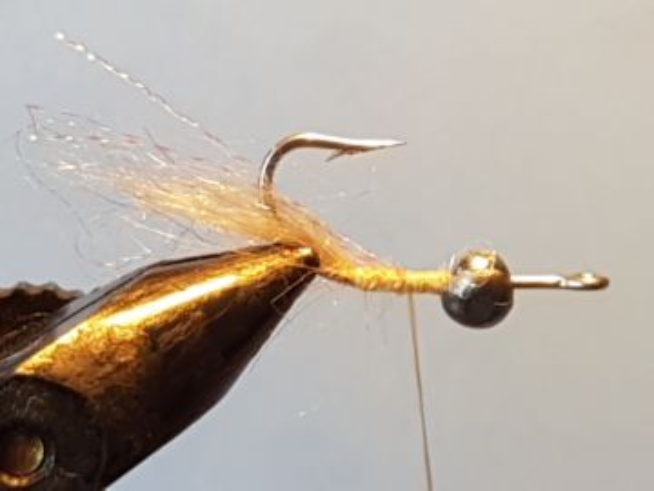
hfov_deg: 67.3
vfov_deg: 53.1
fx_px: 491
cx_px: 327
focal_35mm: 26
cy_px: 246
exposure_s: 1/100
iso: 100
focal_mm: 4.2
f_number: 1.7
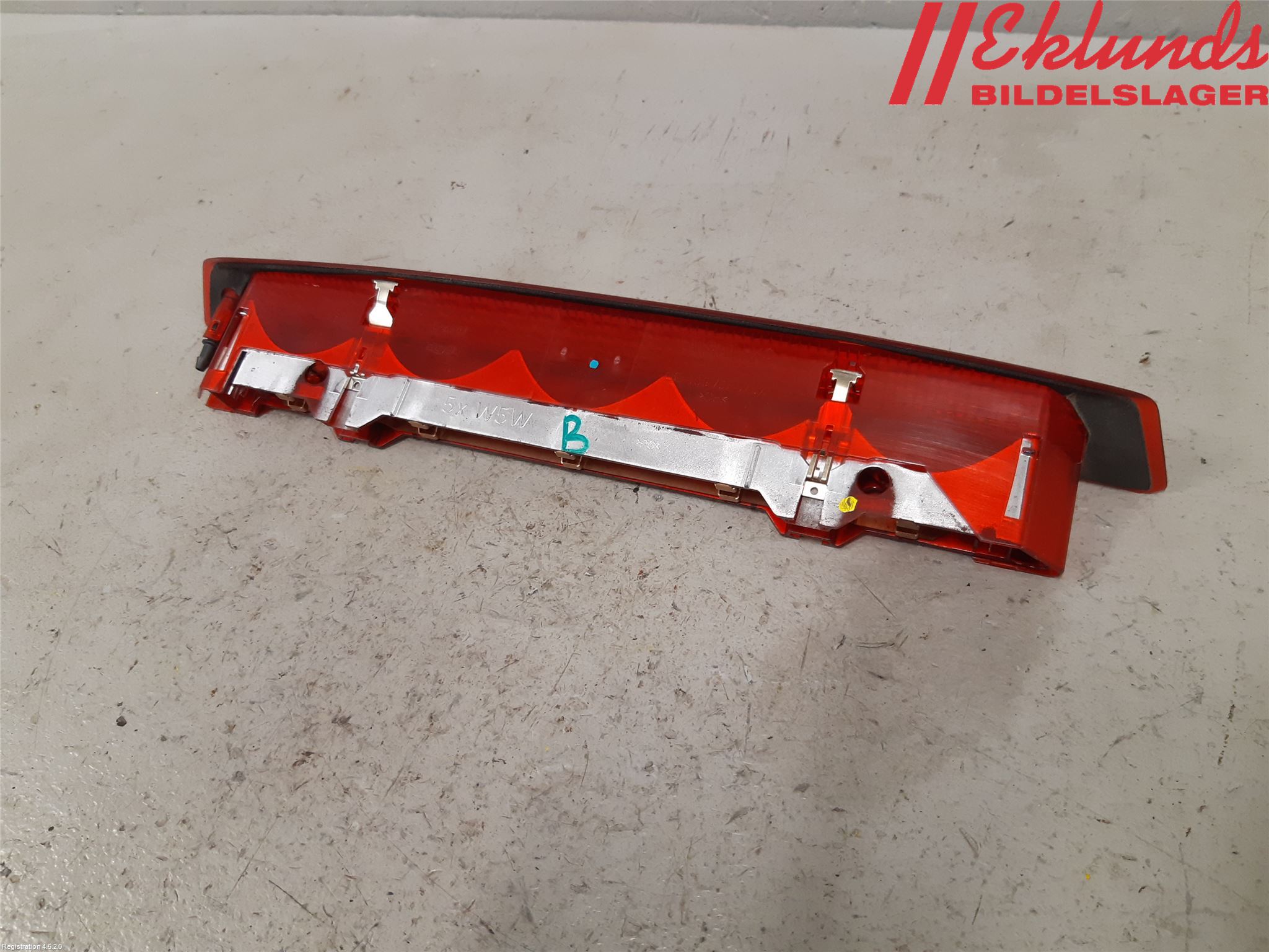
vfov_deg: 53.1
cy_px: 476
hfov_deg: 67.3
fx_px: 953
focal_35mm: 26
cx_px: 634
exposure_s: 1/50
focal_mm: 3.93
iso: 160
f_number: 1.7
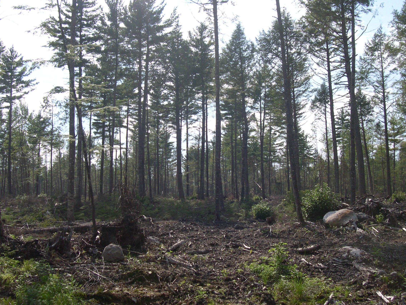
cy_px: 152
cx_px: 203
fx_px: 446
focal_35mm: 38
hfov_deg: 49.0
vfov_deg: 37.7
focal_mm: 8
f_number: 7.6
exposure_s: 1/215
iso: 100
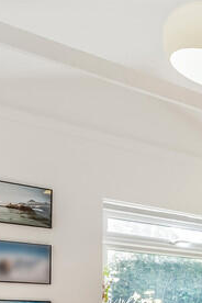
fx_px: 438
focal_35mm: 52
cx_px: 484
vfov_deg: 33.9
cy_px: 322
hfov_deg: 15.1
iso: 400
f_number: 7.1
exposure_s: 1/60
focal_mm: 14
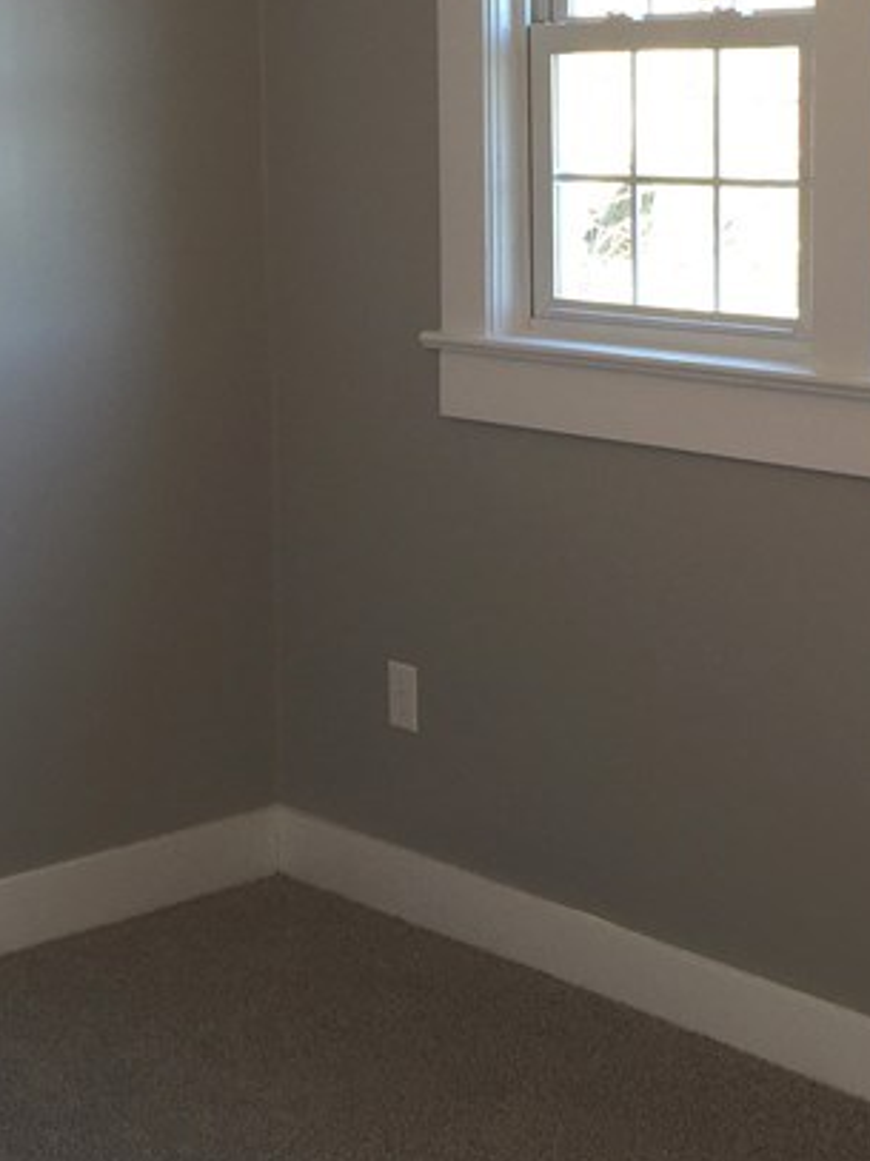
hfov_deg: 20.1
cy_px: 374
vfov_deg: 26.5
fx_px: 2448
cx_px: 314
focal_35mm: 73
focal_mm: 4.15
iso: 32
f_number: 2.2
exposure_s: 1/40
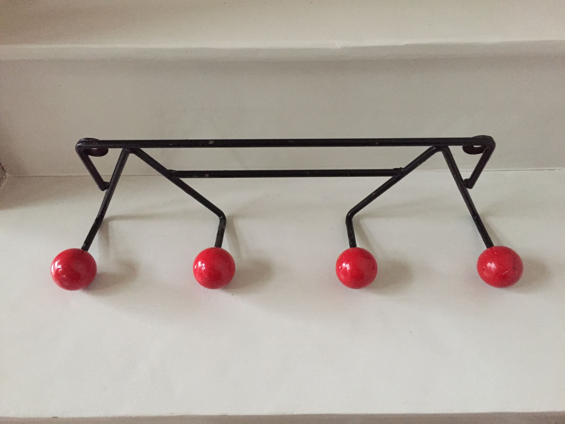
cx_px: 282
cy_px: 212
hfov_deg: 61.7
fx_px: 473
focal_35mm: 29
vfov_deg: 48.2
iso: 400
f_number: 2.2
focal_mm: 4.15
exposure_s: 1/17
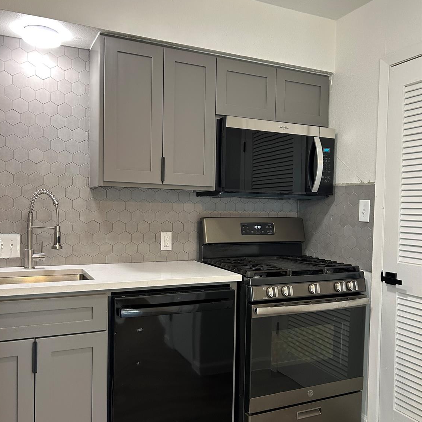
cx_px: 209
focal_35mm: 31
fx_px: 428
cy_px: 227
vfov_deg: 52.5
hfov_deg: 52.5
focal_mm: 5.7
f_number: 1.5
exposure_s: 1/60
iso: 125
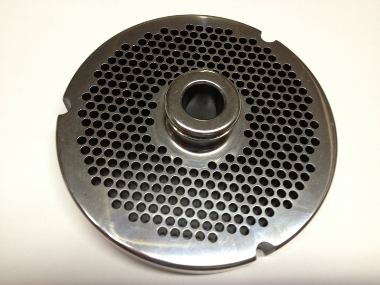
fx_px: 384
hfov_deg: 52.6
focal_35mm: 35
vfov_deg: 40.7
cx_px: 190
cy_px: 142
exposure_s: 1/20
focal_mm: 4.28
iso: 100
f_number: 2.4
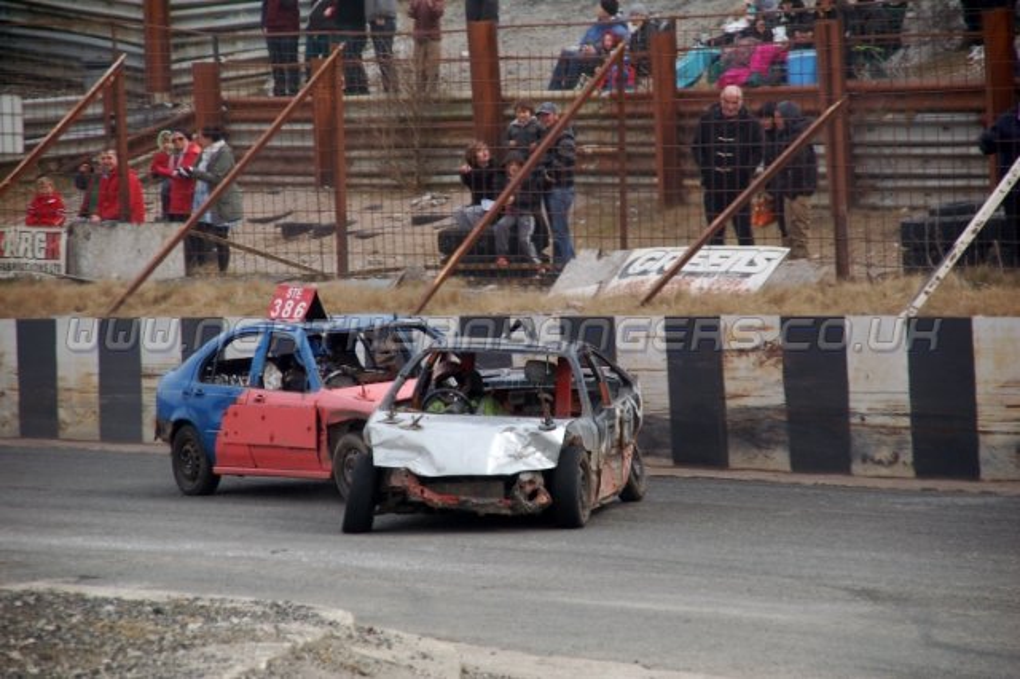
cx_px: 510
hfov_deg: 10.2
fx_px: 5734
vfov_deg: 6.8
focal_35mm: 202
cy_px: 340
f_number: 6
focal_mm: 135
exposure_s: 1/640
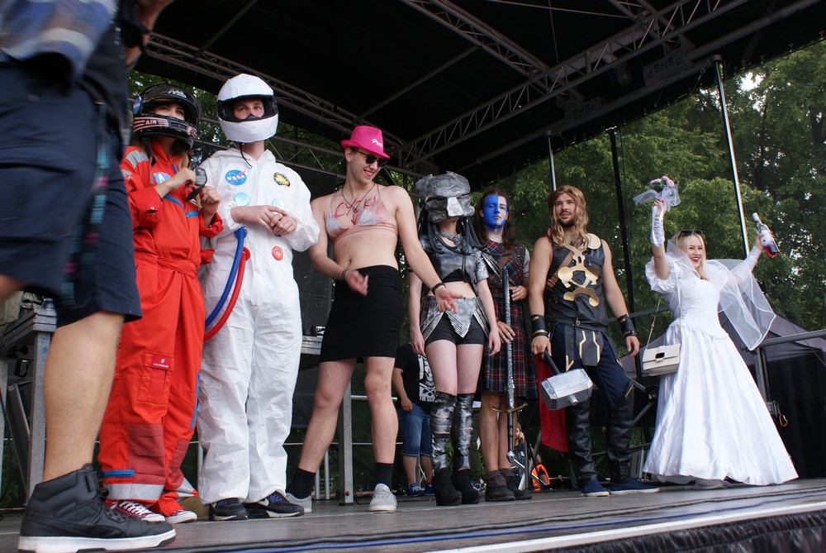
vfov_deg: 40.1
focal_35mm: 33
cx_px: 413
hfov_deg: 57.2
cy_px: 276
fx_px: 758
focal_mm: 22
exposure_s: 1/60
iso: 100
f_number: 6.3
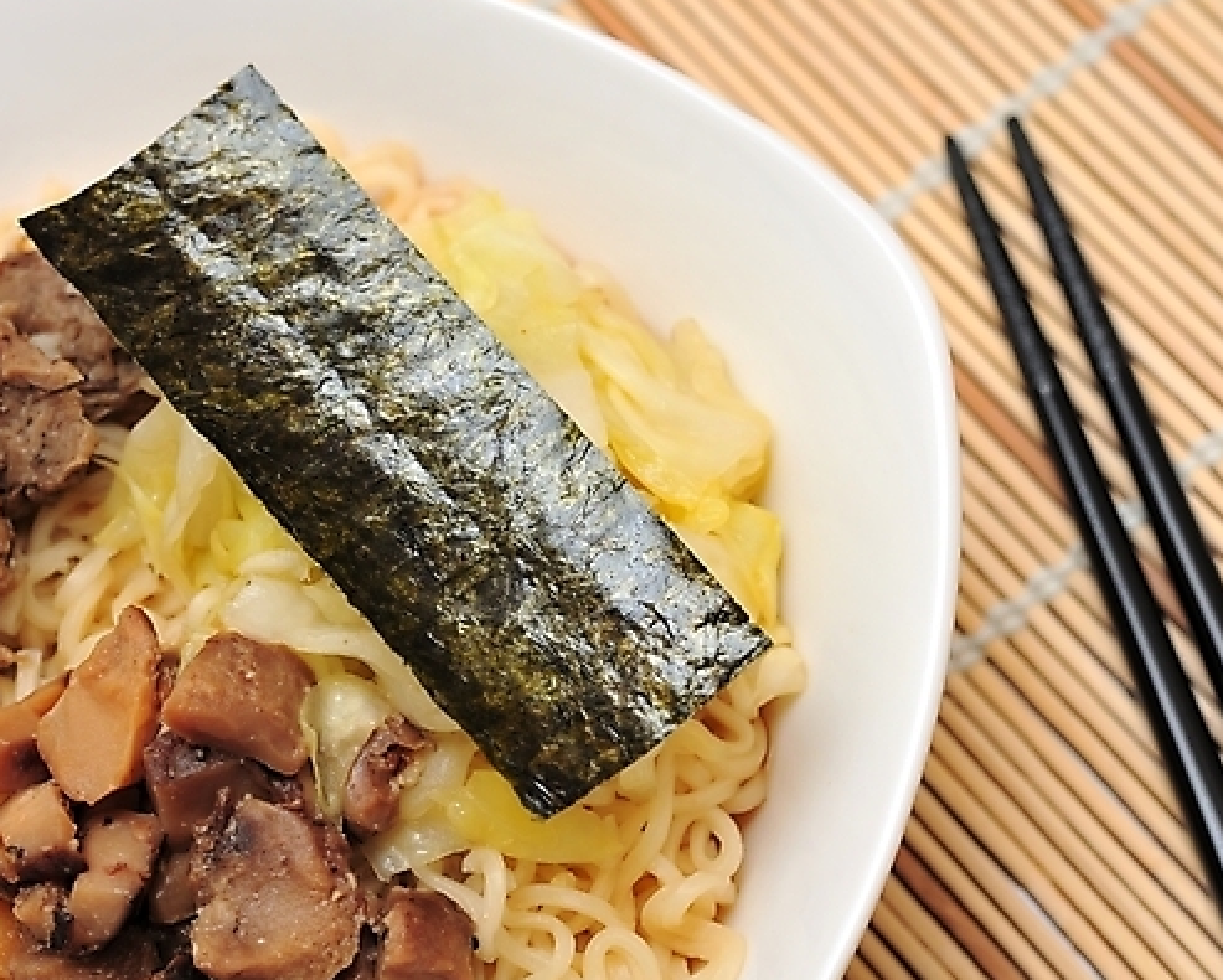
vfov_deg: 15.0
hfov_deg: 18.6
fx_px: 3730
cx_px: 593
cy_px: 489
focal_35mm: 103
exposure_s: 1/60
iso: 200
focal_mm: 60
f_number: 7.1
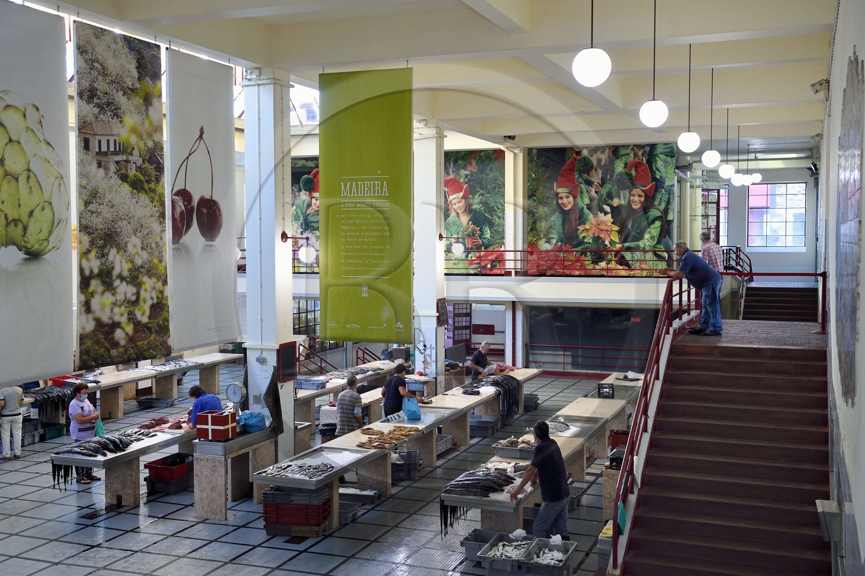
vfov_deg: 35.0
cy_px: 288
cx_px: 432
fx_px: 913
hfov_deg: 50.7
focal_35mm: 38
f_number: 4.5
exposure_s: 1/80
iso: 1000
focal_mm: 38
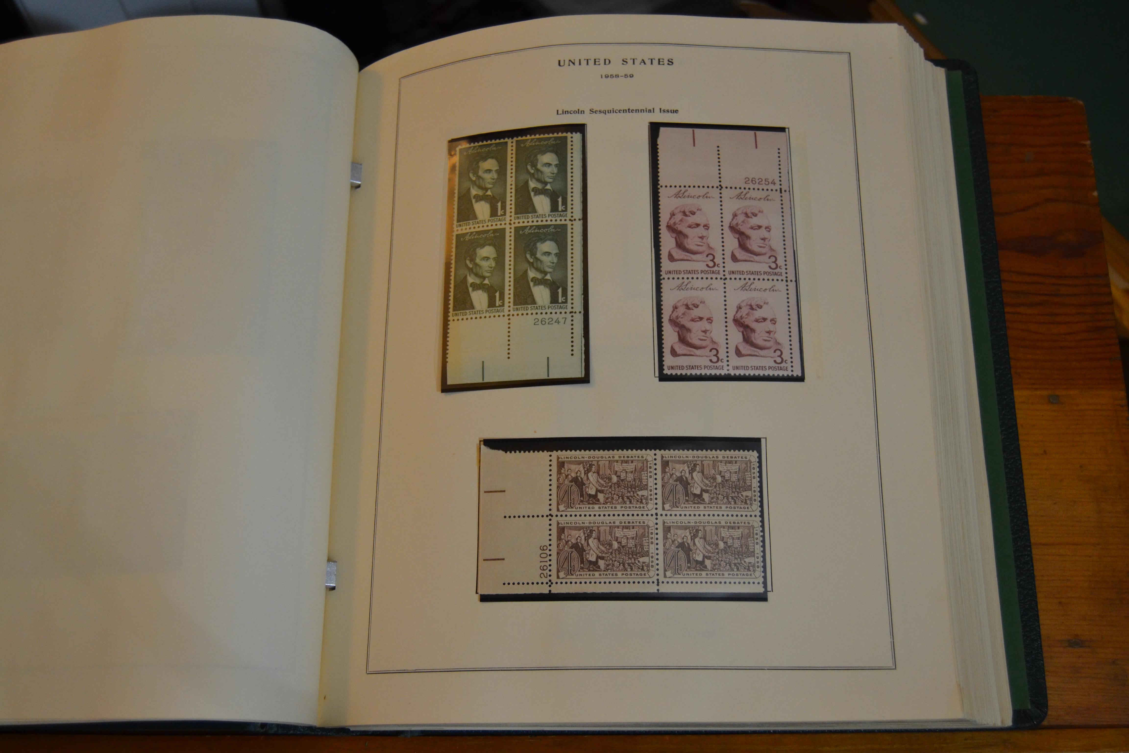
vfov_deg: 34.2
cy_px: 376
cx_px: 564
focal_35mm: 39
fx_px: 1223
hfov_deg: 49.6
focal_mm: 26
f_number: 4
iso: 1000
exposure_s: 1/60
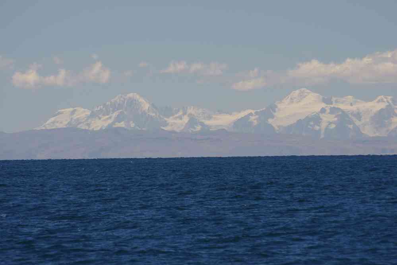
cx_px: 198
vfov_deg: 3.1
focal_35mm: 450
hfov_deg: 4.6
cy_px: 132
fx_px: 4962
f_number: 9
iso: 400
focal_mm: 300
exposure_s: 1/320
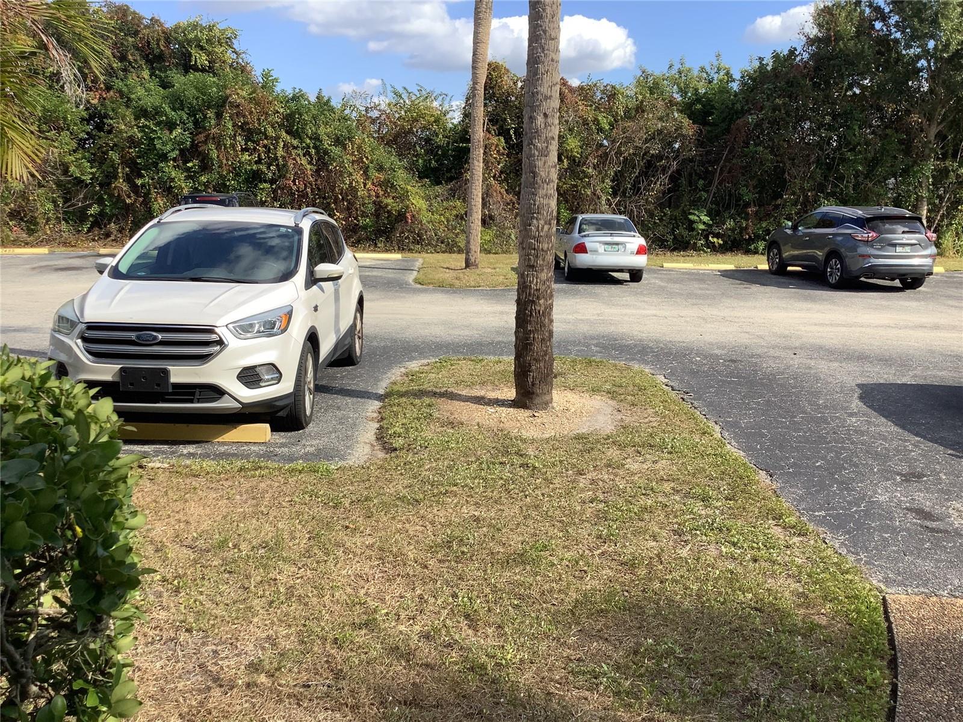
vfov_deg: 45.4
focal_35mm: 31
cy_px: 361
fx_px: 862
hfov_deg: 58.4
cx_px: 482
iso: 25
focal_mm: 3.3
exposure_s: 1/783
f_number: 2.4
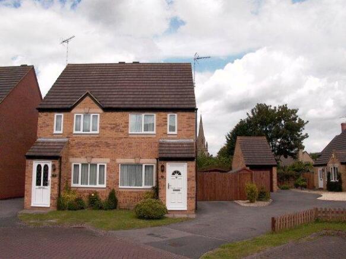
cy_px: 130
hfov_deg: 49.0
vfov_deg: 37.7
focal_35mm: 38
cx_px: 173
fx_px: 380
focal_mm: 8.19
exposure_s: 1/979
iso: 200
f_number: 8
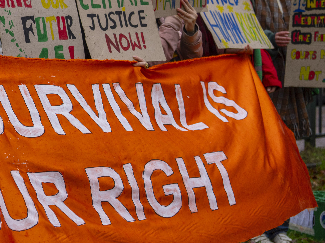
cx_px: -126
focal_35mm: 189
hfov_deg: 10.2
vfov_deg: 7.8
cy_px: 15
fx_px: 1775
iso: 160
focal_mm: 70
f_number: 2.8
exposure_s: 1/160
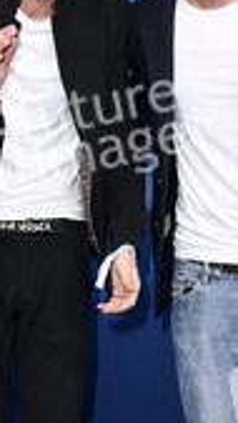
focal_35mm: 119
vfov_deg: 18.0
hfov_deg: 10.2
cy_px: 265
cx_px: 130
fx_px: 1336
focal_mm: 48
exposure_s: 1/250
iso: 1250
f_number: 5.6
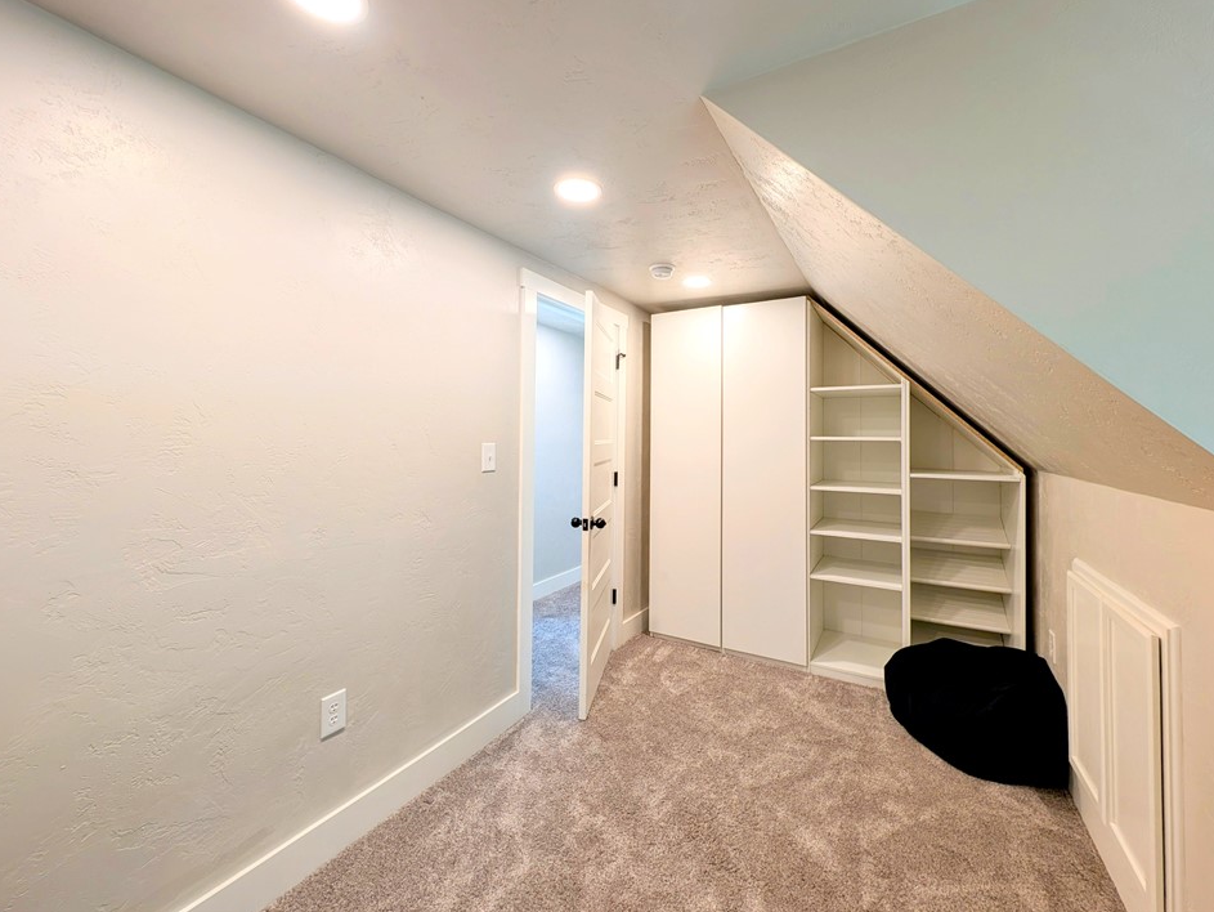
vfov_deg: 89.8
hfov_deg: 106.1
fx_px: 456
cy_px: 425
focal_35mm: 13
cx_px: 624
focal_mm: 2.23
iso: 44
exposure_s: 1/30
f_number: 1.95
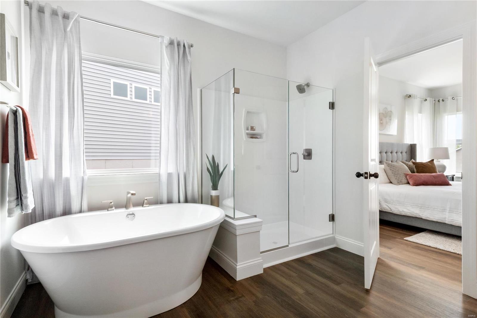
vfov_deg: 67.4
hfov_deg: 90.0
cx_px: 238
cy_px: 159
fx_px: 238
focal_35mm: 18
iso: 400
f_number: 8
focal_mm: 9
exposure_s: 1/100
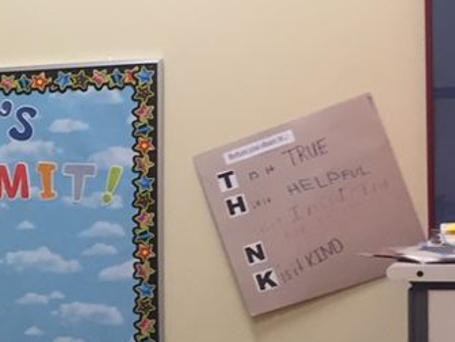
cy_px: 293
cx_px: -328
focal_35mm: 121
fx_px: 1590
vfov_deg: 12.2
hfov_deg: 14.6
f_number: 2.2
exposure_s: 1/30
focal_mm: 4.15
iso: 64
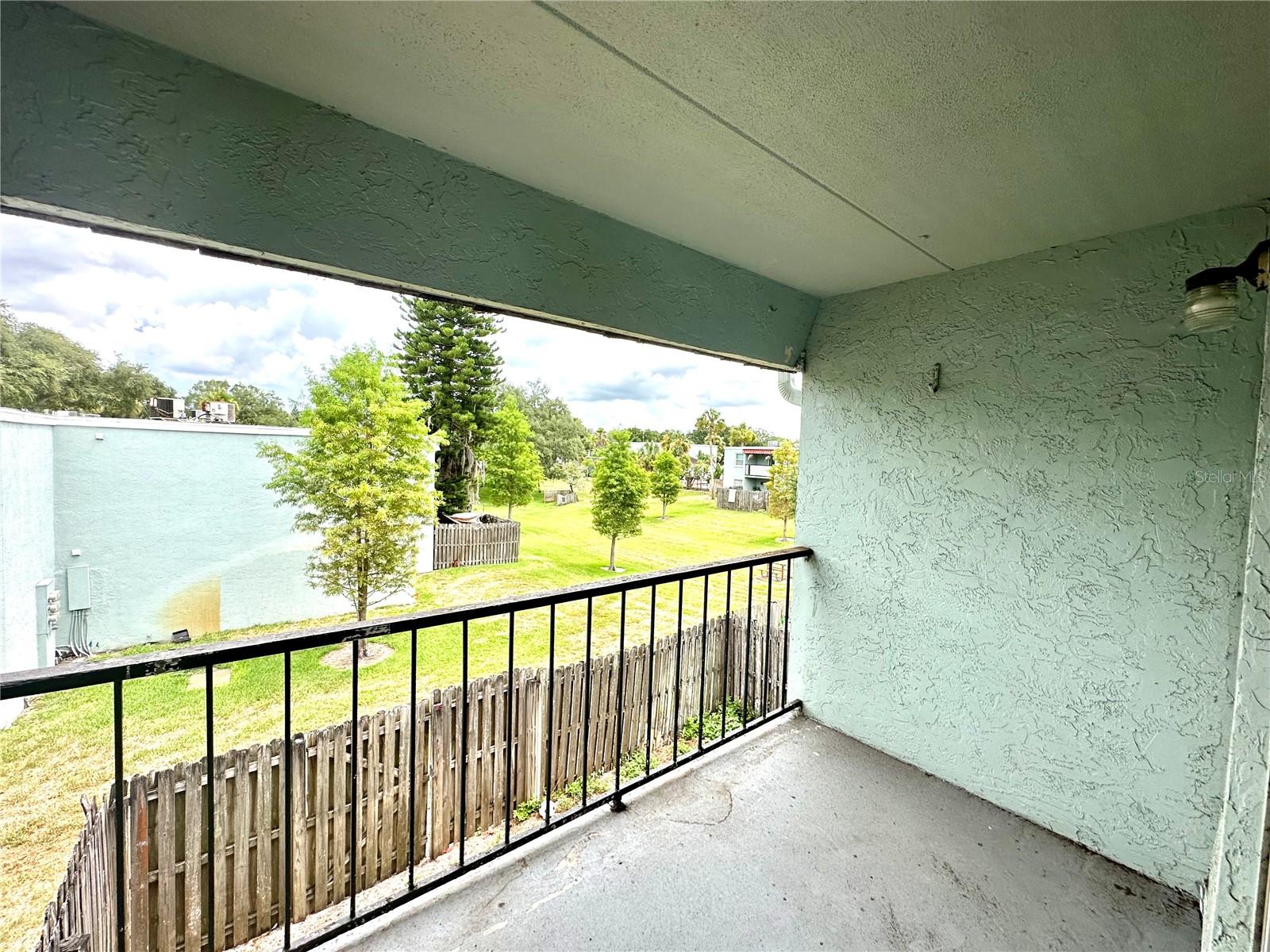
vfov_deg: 85.7
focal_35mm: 14
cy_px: 476
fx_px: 514
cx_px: 635
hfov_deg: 102.1
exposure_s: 1/831
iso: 50
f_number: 2.2
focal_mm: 2.22
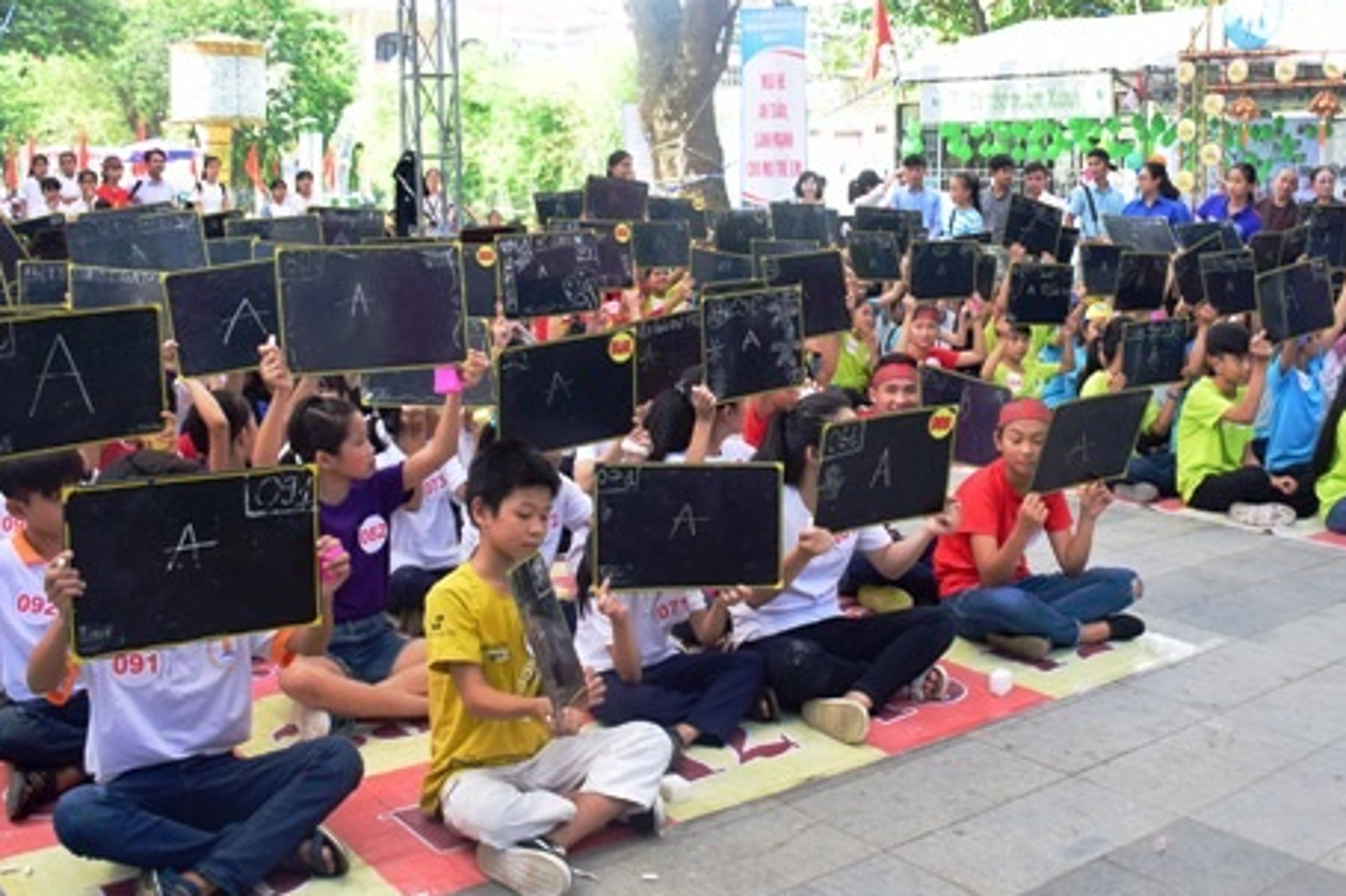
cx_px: 763
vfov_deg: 34.9
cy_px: 362
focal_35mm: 38
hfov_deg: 50.6
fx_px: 1420
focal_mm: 18
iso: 250
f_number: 5.6
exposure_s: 1/125
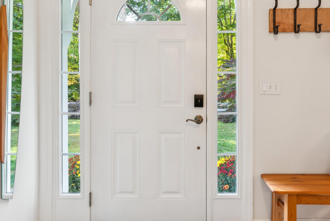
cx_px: 197
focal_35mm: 25
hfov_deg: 70.8
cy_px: 86
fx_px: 229
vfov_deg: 50.9
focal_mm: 16
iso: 320
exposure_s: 1/8
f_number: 7.1
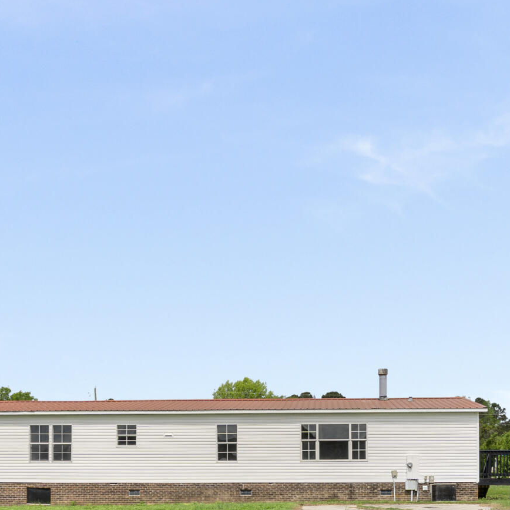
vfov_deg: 33.8
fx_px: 783
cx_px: 269
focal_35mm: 47
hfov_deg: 36.0
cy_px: 473
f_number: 10
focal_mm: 16
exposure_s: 1/50
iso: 100
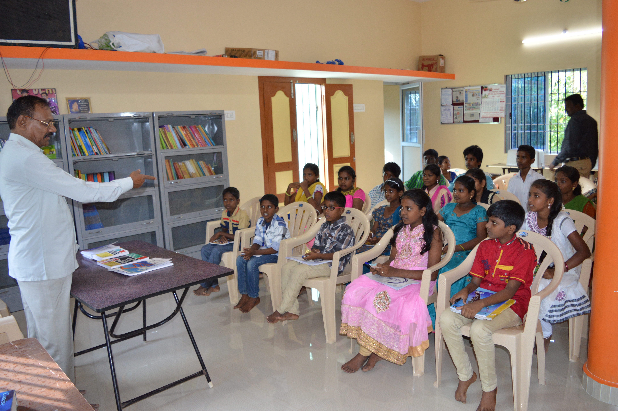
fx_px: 463
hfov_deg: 67.4
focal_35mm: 27
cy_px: 206
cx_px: 309
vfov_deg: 47.8
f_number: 4
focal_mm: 18
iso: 400
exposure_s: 1/60
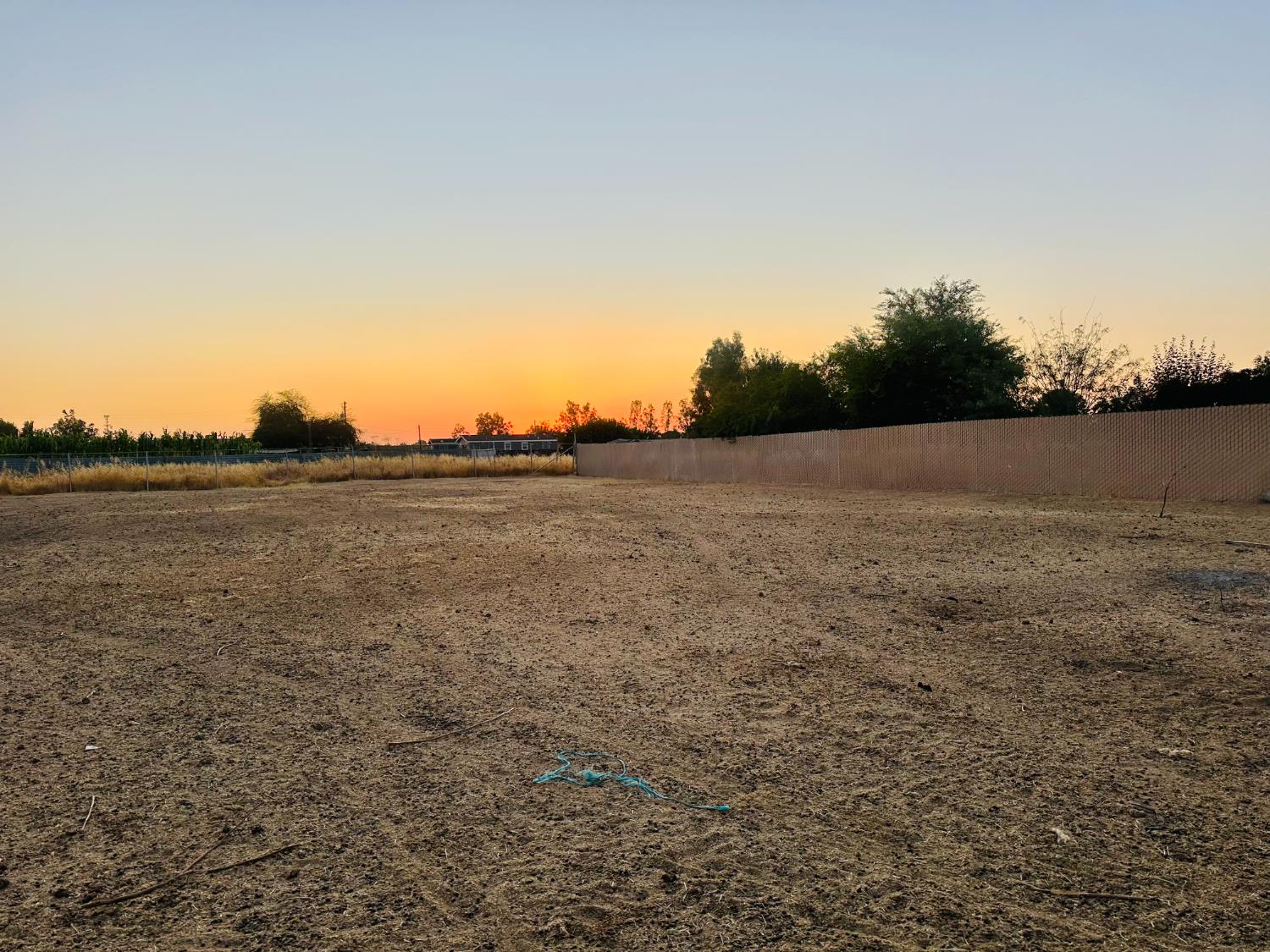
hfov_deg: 71.6
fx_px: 881
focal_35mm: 24
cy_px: 476
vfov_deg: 56.8
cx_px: 635
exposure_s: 1/676
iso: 80
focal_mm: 6.86
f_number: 1.78
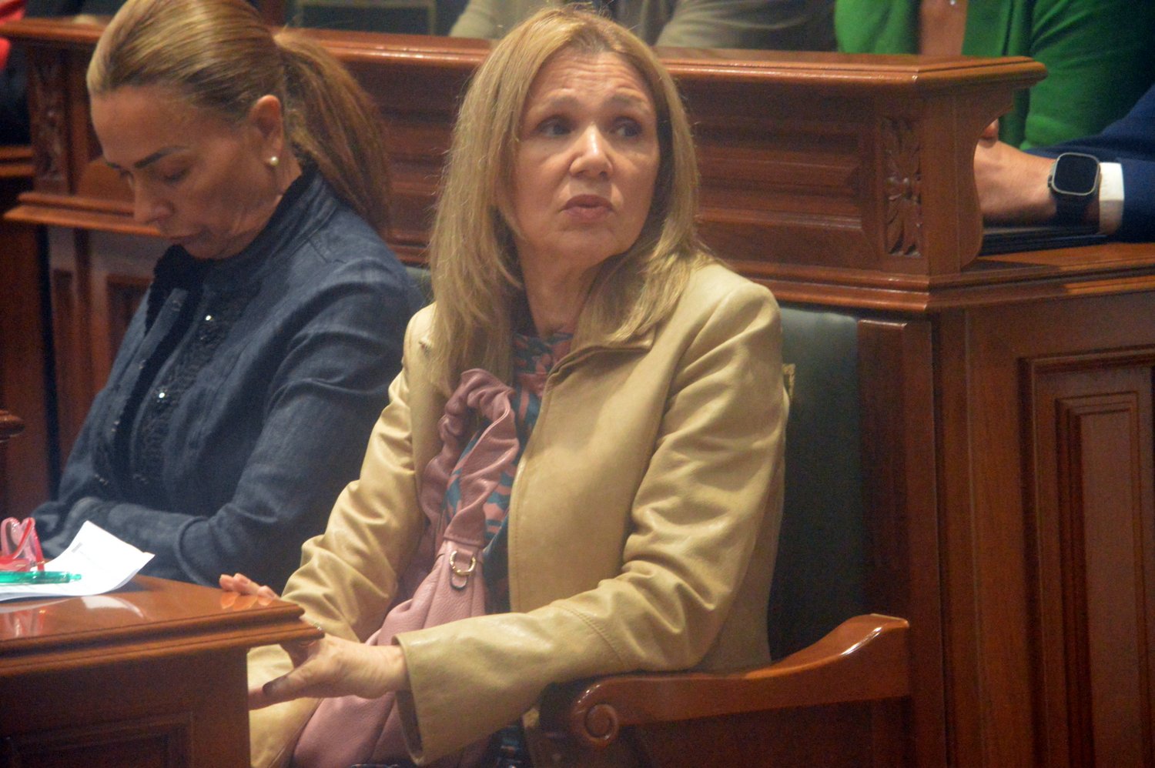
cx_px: 578
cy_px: 384
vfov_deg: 6.5
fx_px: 6733
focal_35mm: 210
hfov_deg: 9.8
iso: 6400
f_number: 7.1
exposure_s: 1/160
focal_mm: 140
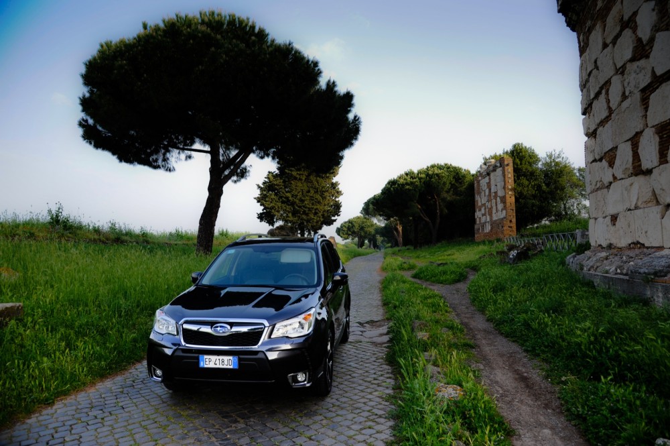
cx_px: 335
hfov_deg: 73.8
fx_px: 446
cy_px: 223
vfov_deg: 53.1
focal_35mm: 24
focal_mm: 24
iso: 200
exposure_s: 1/125
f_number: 5.6
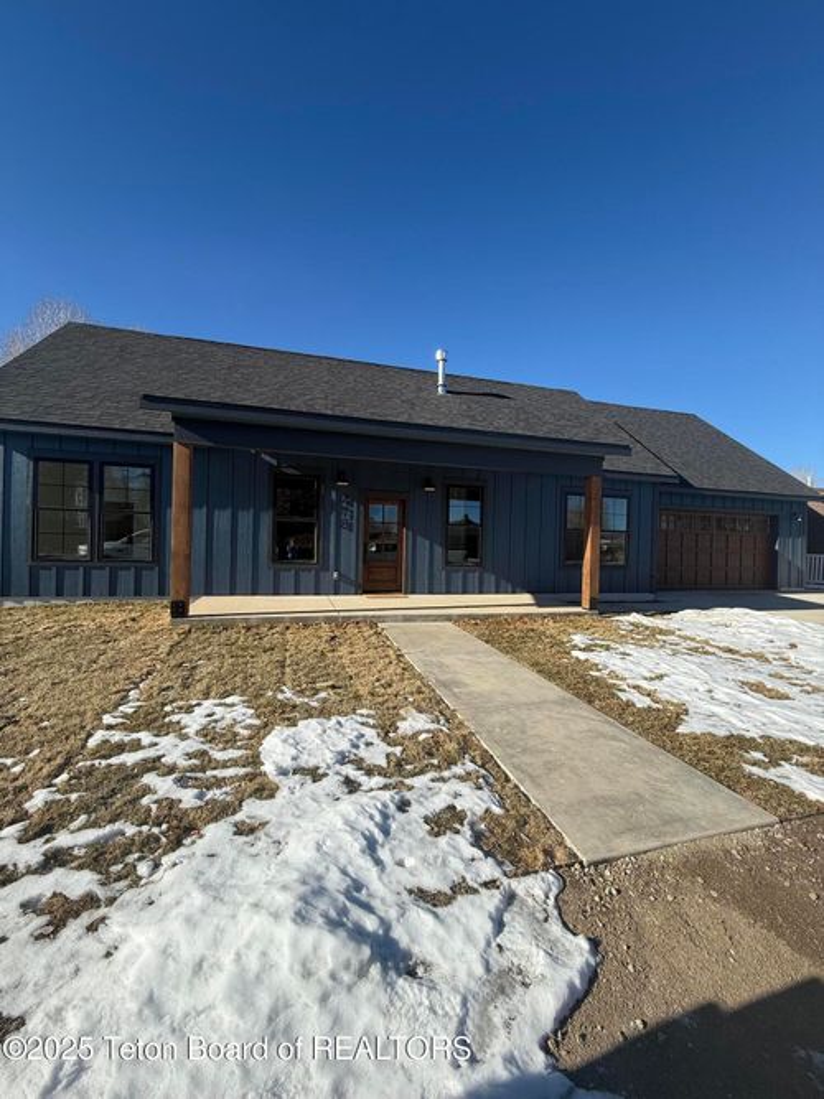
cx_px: 412
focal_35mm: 14
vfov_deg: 102.1
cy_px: 550
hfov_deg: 85.7
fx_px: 444
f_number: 2.2
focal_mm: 2.22
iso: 50
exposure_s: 1/1534
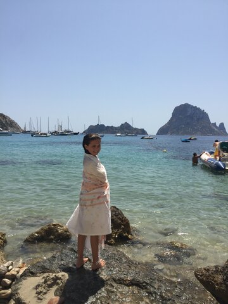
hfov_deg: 48.2
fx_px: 255
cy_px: 152
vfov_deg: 61.7
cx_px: 114
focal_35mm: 29
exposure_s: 1/3049
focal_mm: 4.15
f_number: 2.2
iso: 32
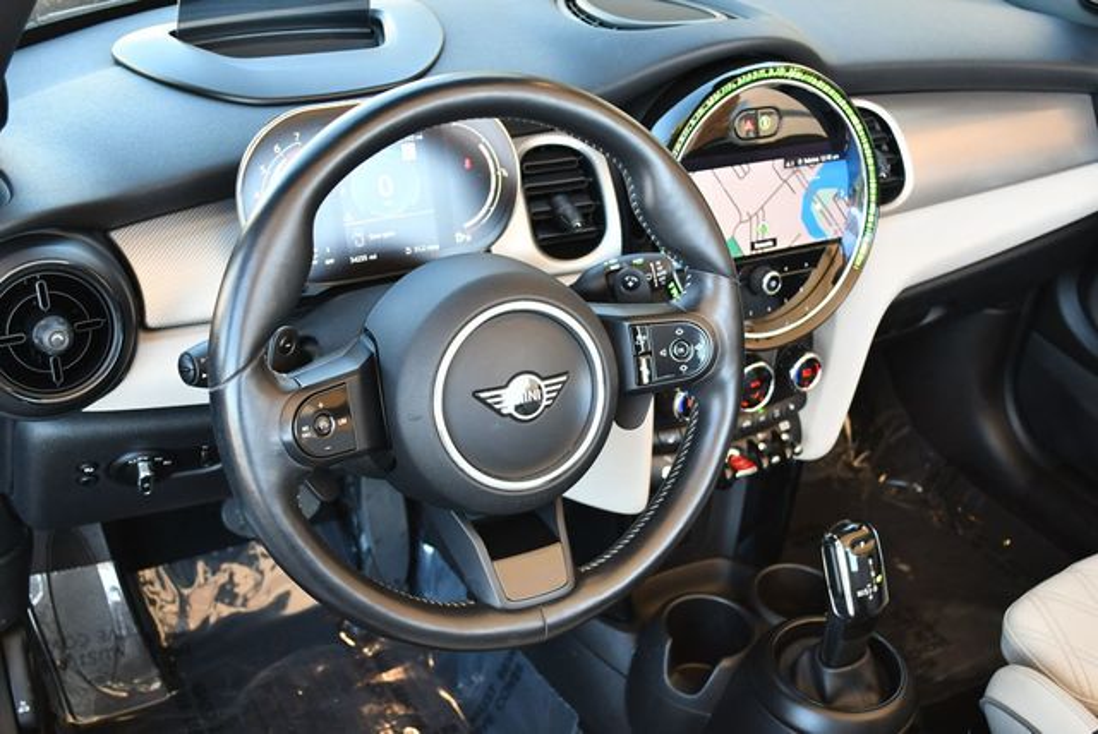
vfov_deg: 30.6
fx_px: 1343
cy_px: 367
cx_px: 549
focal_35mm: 44
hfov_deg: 44.5
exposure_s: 1/200
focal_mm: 22
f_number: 3.8
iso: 800
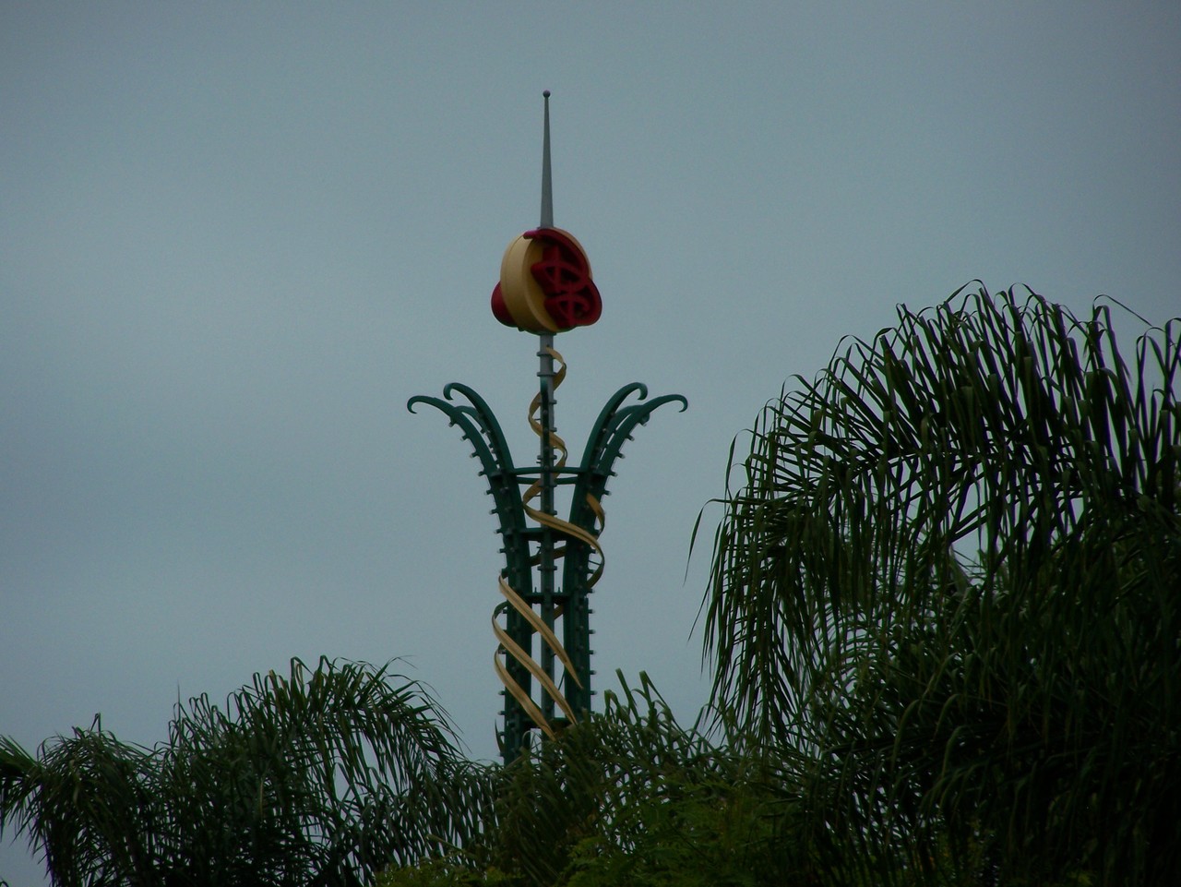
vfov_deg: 3.9
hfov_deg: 5.2
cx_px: 590
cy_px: 444
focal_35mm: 380
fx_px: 12969
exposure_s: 1/1000
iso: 80
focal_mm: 63
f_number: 3.7
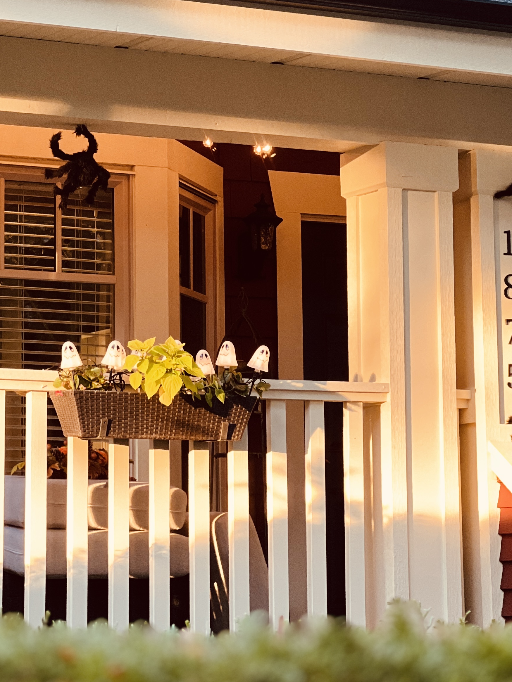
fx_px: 2622
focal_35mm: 133
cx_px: 258
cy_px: 198
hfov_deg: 11.2
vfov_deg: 14.8
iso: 160
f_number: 2.8
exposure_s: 1/40
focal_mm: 9
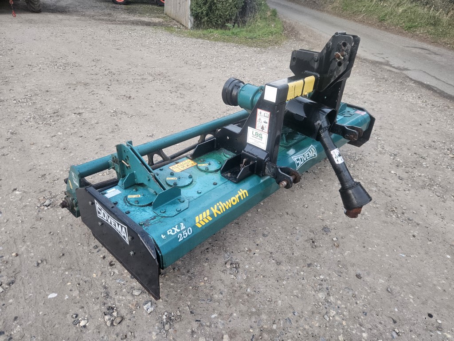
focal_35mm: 23
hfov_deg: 73.9
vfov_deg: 58.9
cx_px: 227
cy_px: 170
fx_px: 302
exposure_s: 1/100
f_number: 1.8
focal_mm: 5.4
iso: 320
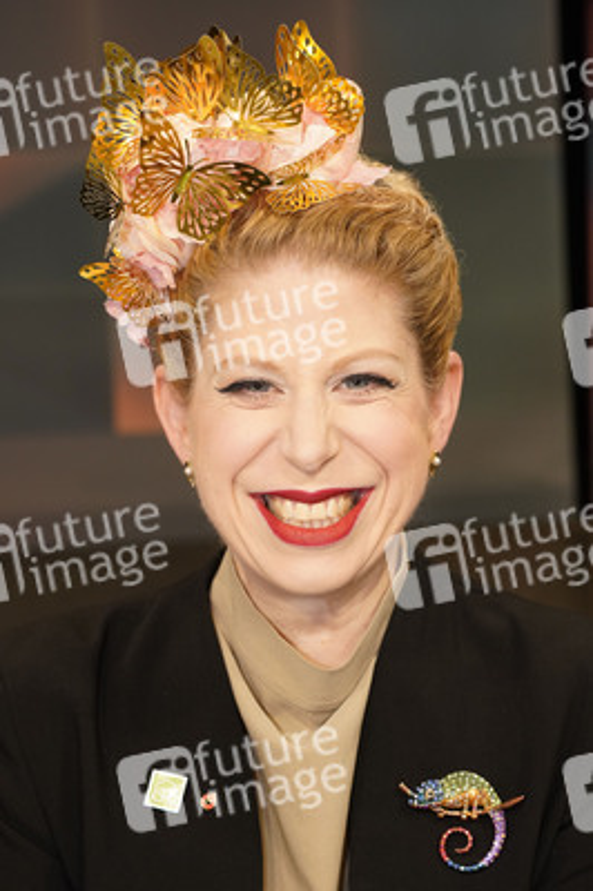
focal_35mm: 64
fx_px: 1584
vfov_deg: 31.4
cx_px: 296
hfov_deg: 21.2
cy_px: 446
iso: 2000
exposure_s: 1/125
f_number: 5.6
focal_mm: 64
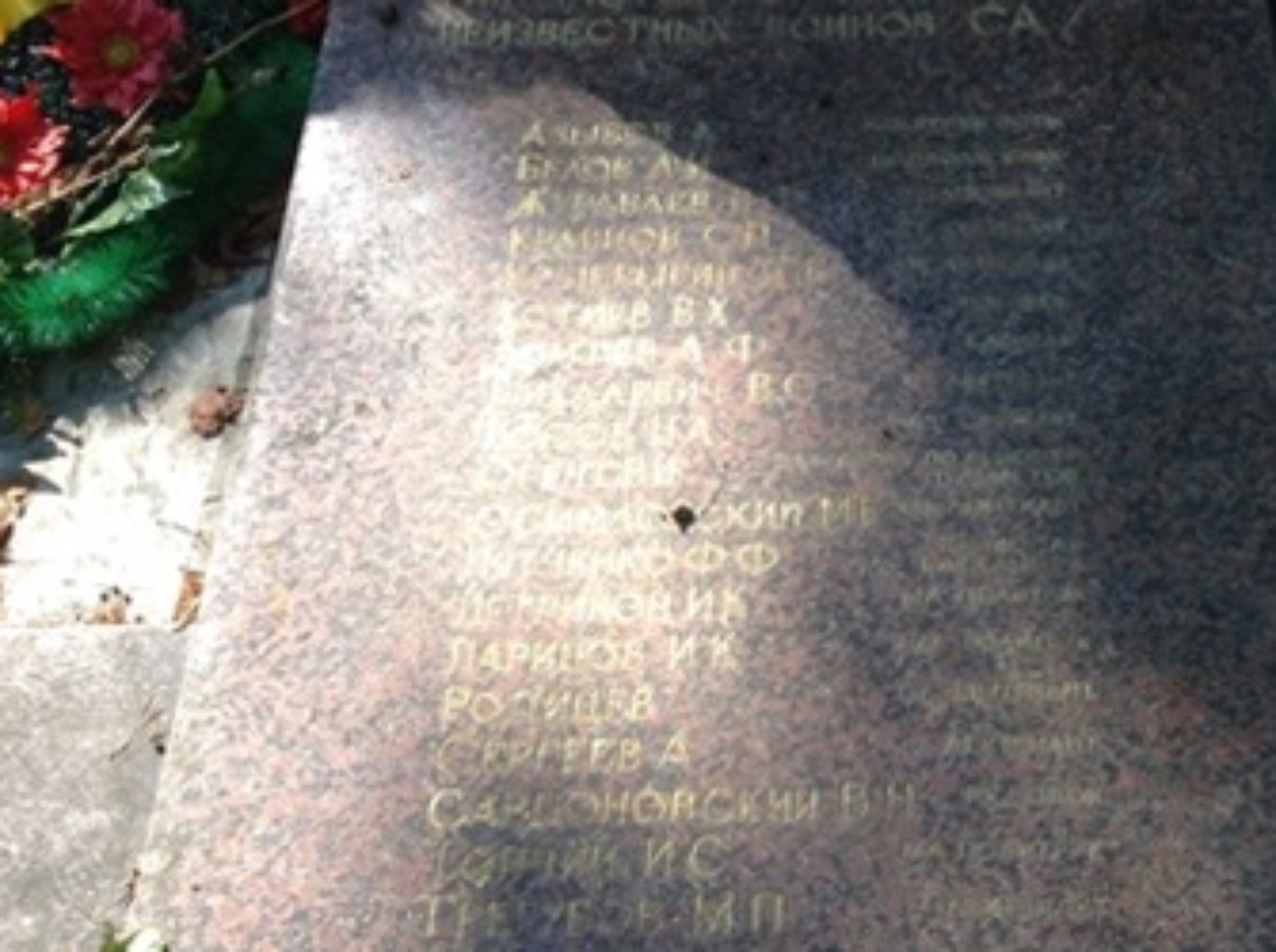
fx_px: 1913
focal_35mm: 52
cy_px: 404
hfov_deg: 36.3
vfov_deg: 27.9
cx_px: 891
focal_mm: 3.3
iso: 32
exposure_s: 1/333
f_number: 2.4
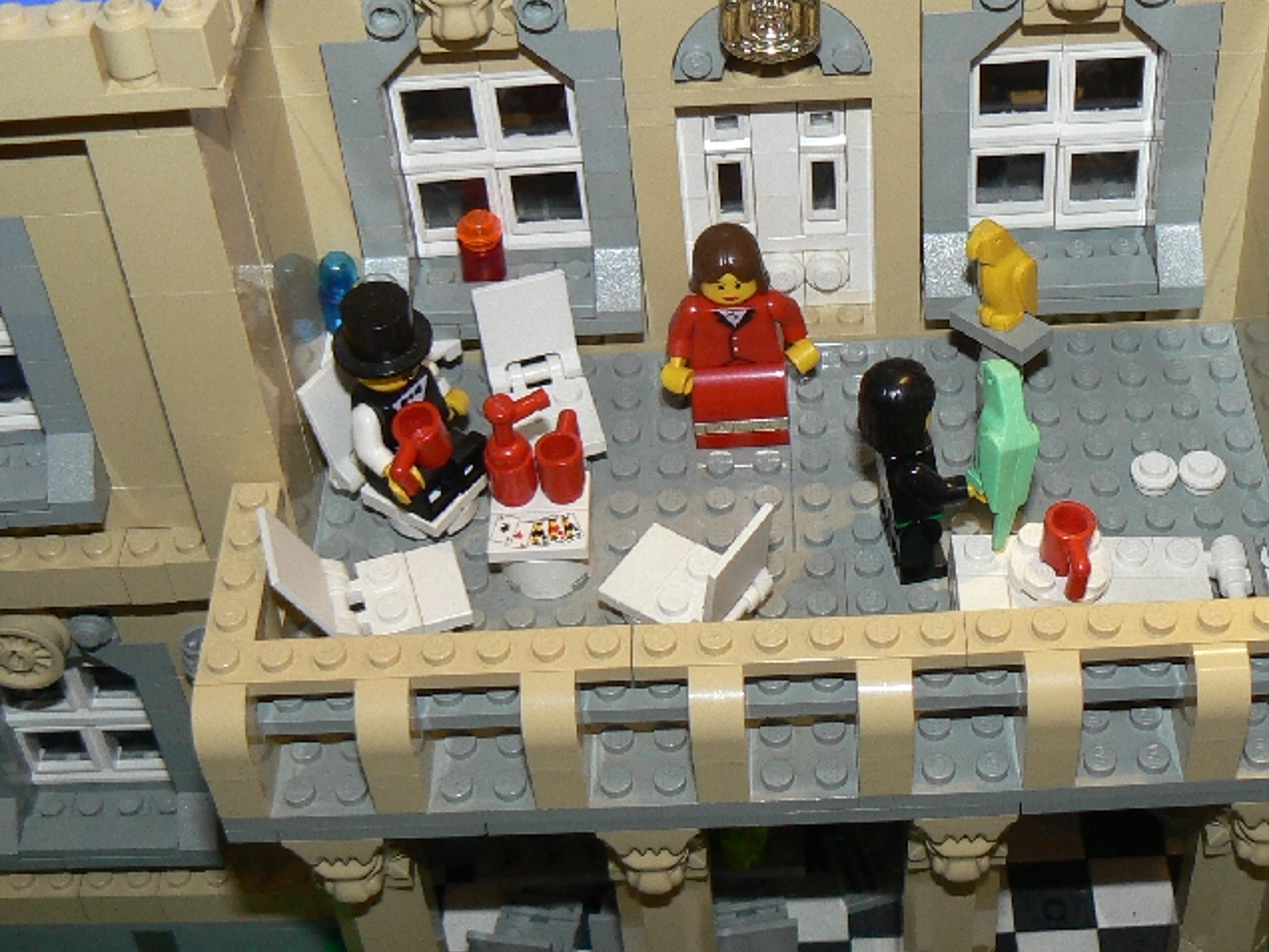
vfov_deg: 25.1
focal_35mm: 58
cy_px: 343
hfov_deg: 33.2
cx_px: 696
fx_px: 2126
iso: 100
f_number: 2.8
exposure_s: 1/30
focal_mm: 6
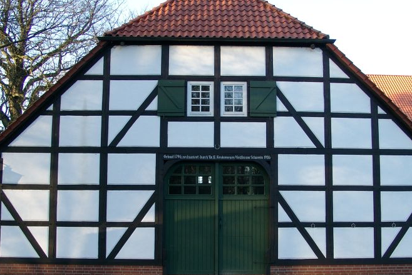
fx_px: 492
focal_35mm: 43
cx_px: 213
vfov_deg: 31.1
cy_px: 162
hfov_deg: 45.4
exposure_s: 1/142
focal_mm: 7.13
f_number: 2.8
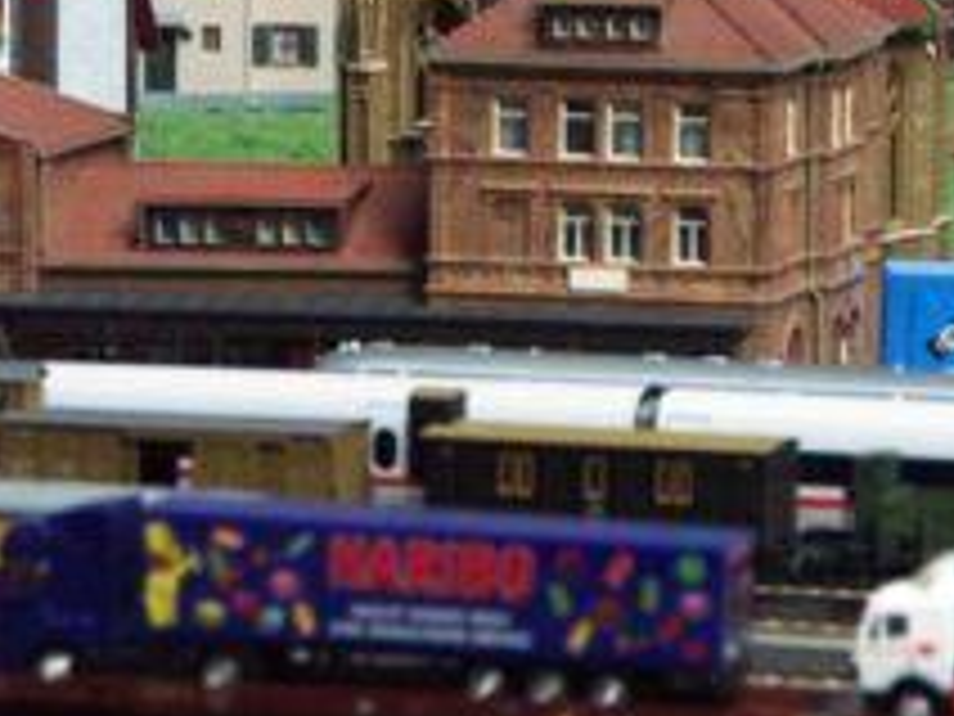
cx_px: 567
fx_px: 11162
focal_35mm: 405
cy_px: 41
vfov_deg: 3.7
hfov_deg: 4.9
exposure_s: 1/6
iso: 200
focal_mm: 48.63
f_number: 3.5
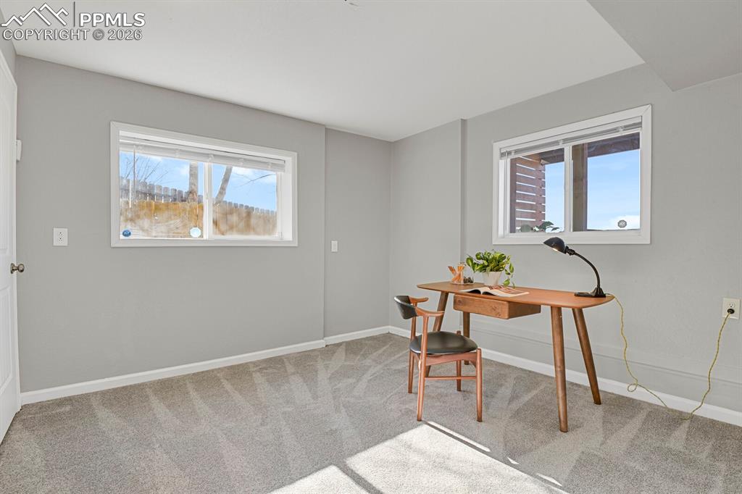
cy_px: 247
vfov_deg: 70.4
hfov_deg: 93.3
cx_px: 371
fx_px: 350
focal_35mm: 17
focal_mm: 17
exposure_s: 1/1.25
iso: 250
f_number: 8
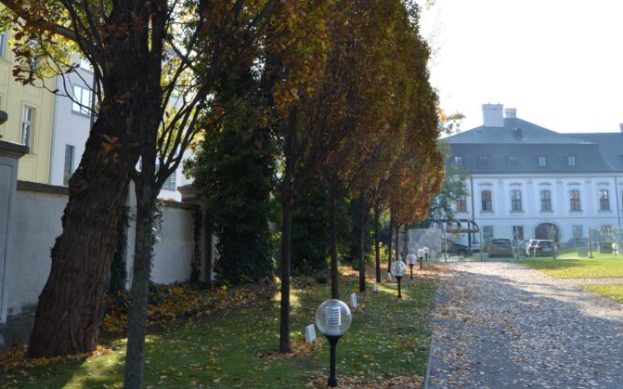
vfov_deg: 29.6
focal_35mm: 42
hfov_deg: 47.2
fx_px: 713
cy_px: 58
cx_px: 312
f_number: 8
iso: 200
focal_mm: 18
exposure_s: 1/250
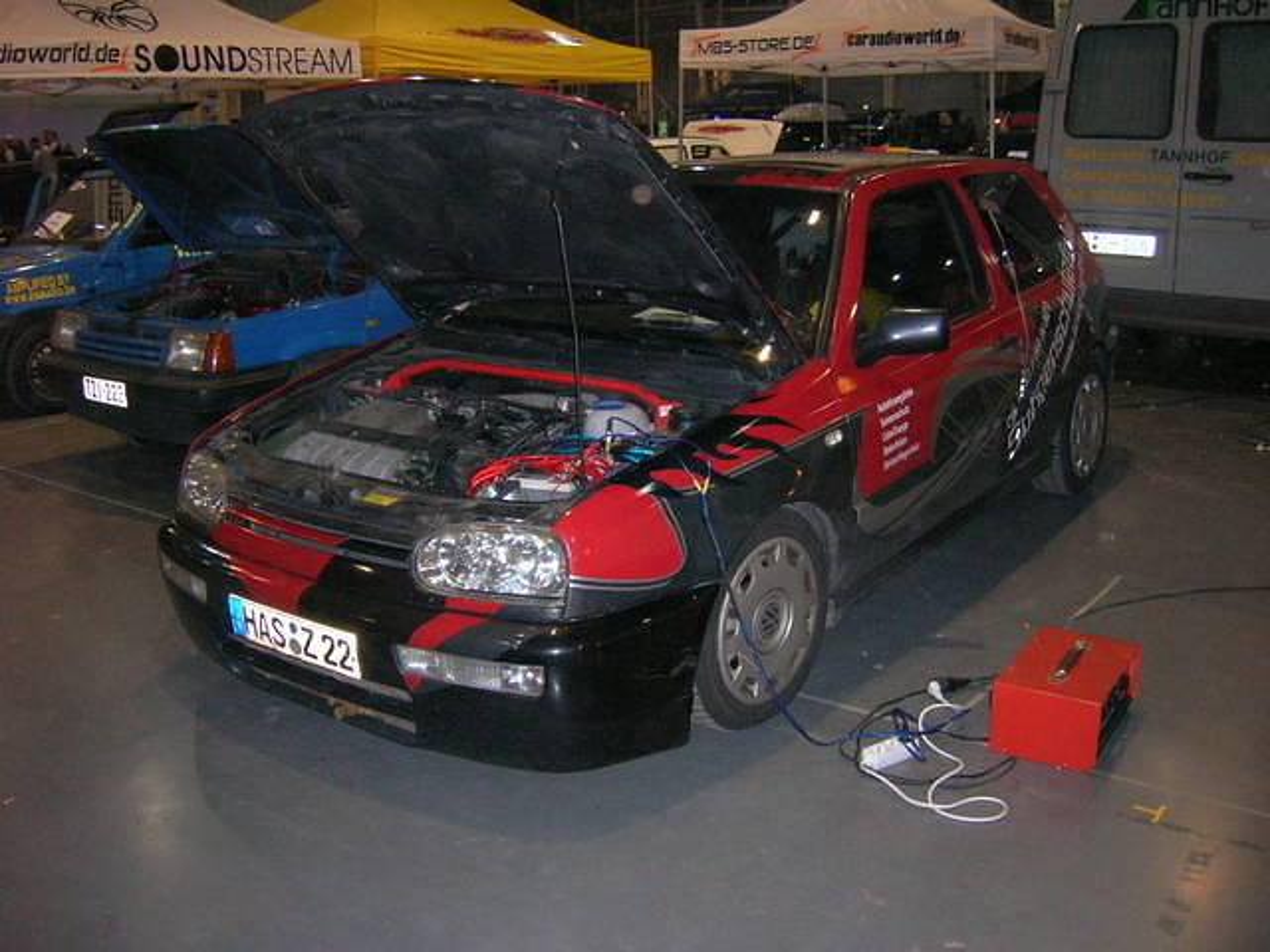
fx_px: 1247
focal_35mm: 34
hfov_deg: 54.0
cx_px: 635
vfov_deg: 41.8
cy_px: 476
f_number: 2.9
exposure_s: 1/60.1
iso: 200
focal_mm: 5.7
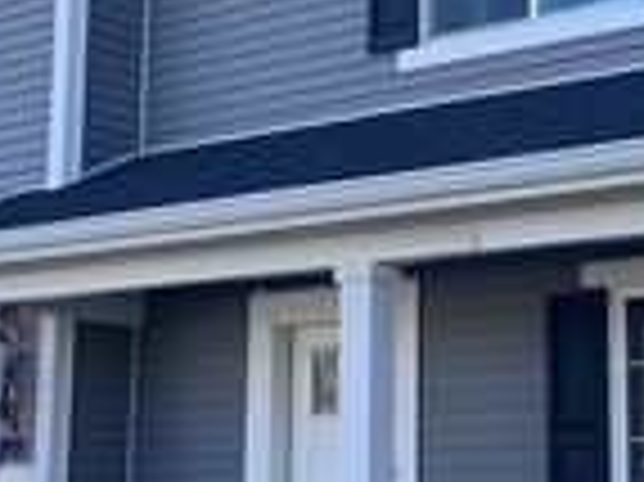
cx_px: 459
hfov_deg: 21.4
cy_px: 214
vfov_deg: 16.2
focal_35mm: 91
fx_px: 1692
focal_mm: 5.1
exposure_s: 1/1695
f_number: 1.6
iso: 50
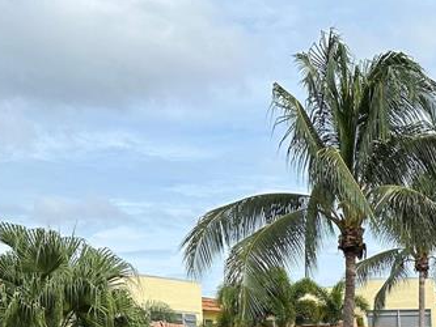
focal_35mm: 80
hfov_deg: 22.5
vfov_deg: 16.9
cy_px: 476
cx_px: 526
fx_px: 1008
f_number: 1.5
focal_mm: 5.7
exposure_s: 1/2994
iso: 50
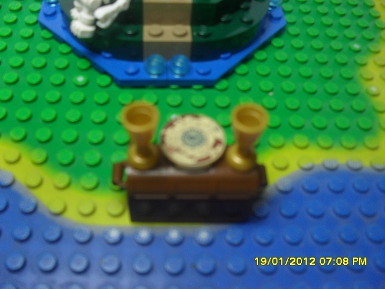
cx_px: 192
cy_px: 144
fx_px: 389
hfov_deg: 52.6
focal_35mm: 35
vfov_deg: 40.7
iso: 100
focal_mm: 6.3
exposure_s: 1/125
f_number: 3.2
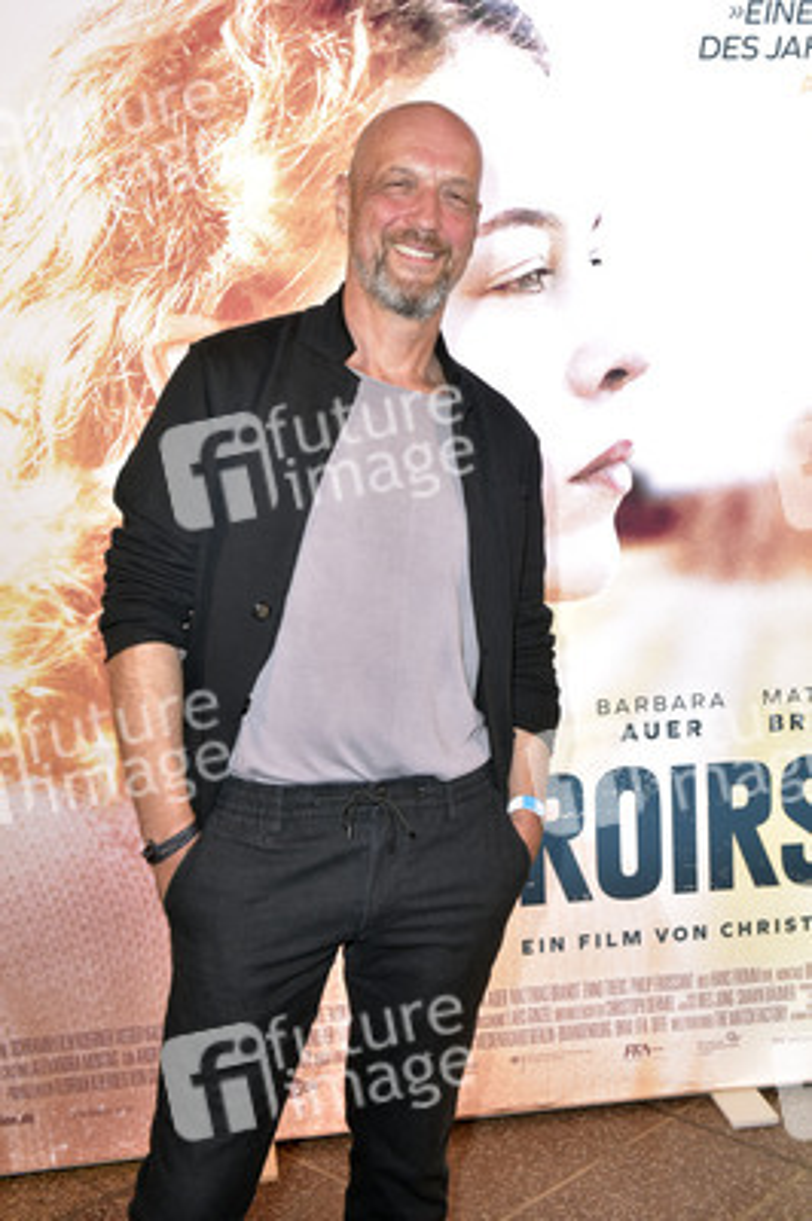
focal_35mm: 38
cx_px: 406
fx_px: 1288
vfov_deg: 50.7
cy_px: 610
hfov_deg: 35.0
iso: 1600
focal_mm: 38
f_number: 5.6
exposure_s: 1/125
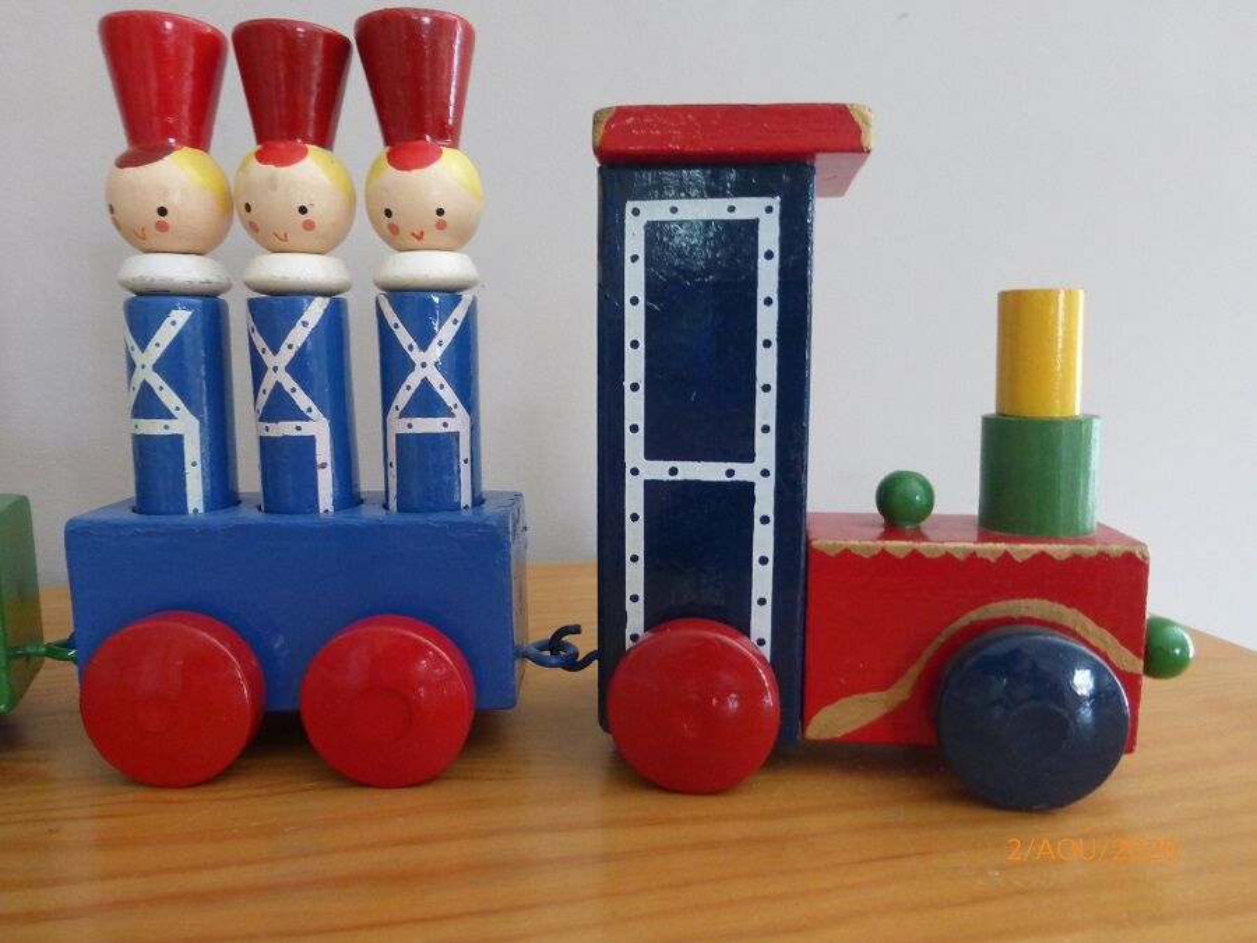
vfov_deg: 54.9
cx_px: 628
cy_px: 472
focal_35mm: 25
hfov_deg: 69.4
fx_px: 908
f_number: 3.3
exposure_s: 1/20
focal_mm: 4.3
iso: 400
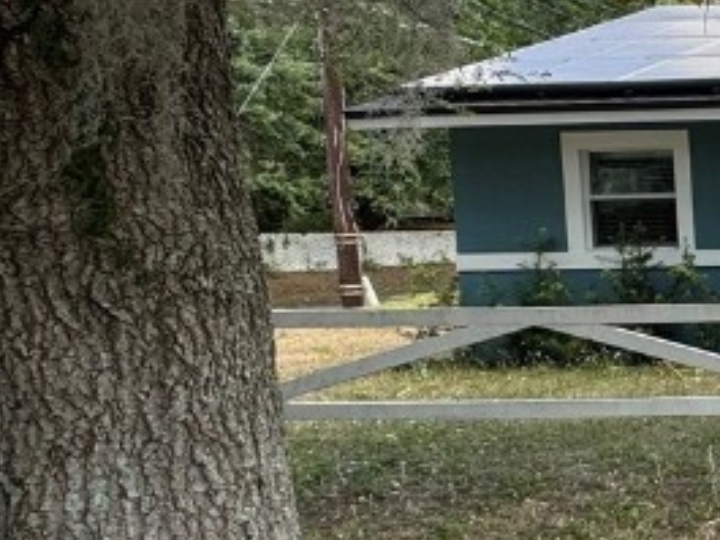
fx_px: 1124
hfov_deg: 21.7
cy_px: 301
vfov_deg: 27.0
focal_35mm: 54
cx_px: 1307
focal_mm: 2.22
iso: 40
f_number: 2.2
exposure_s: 1/277
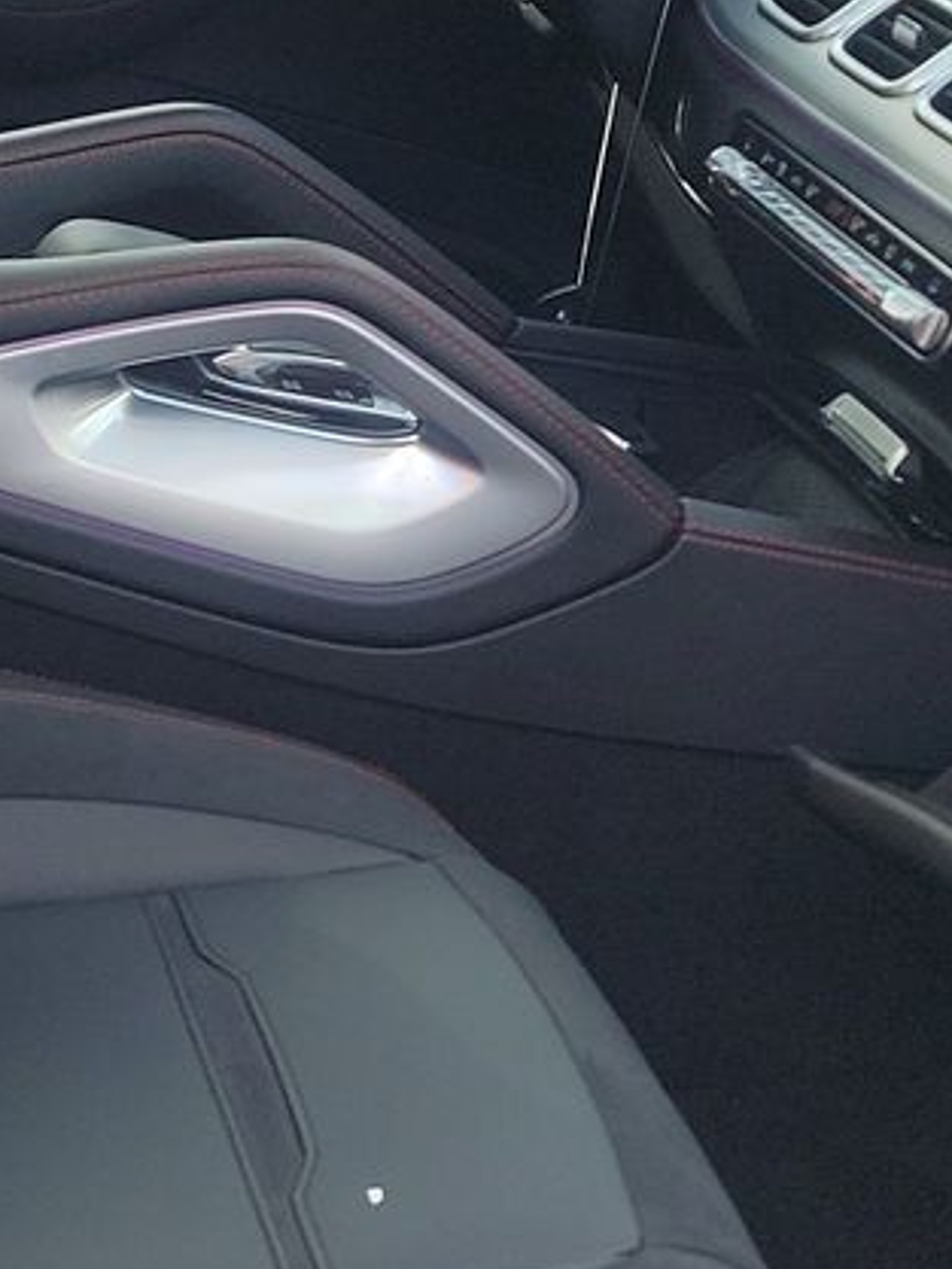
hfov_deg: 15.8
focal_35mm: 92
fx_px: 3372
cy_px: 627
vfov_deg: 21.3
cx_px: -12
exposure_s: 1/146
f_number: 1.8
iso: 50
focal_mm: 6.7
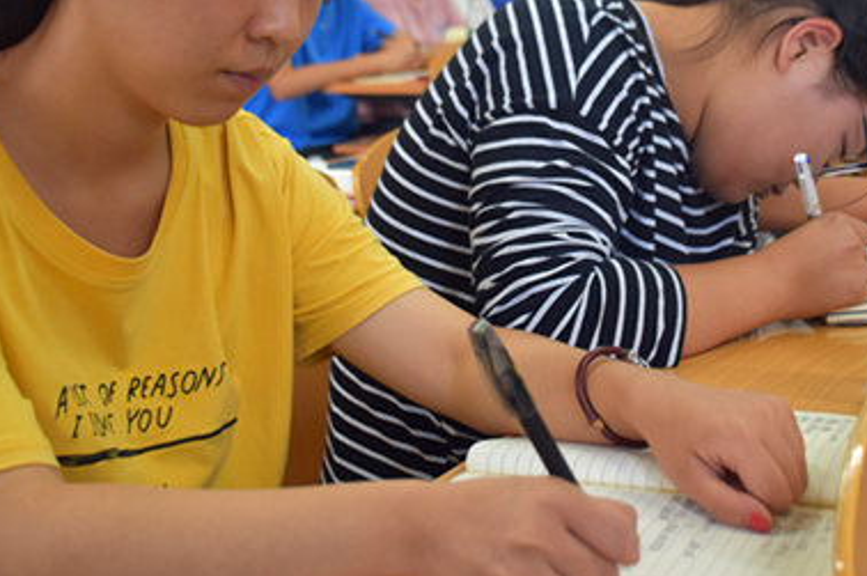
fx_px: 1467
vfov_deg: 22.1
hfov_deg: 32.7
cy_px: 193
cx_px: 569
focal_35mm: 61
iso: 800
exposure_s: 1/60
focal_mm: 24
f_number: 3.8
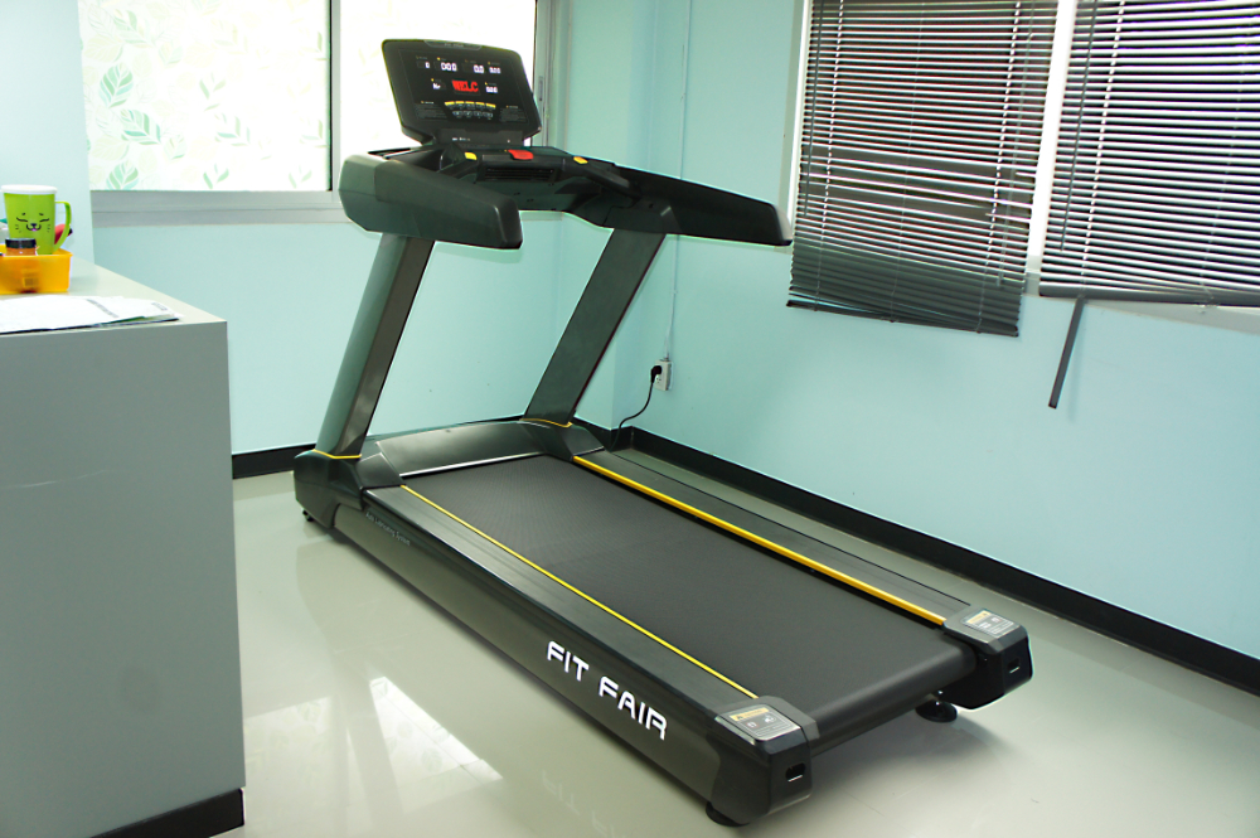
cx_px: 630
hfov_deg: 62.0
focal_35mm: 30
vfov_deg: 43.5
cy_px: 419
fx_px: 1049
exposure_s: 1/60
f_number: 4
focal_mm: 20
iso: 800
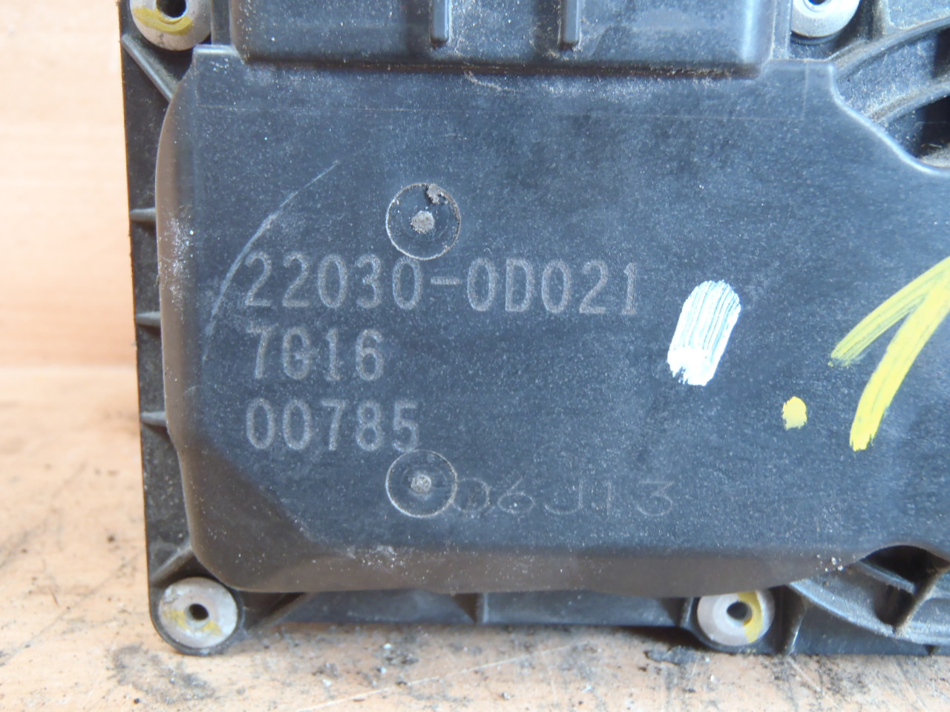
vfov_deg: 38.7
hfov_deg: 50.1
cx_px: 475
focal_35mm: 37
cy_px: 356
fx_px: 1015
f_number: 4.7
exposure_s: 1/4
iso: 200
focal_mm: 6.64
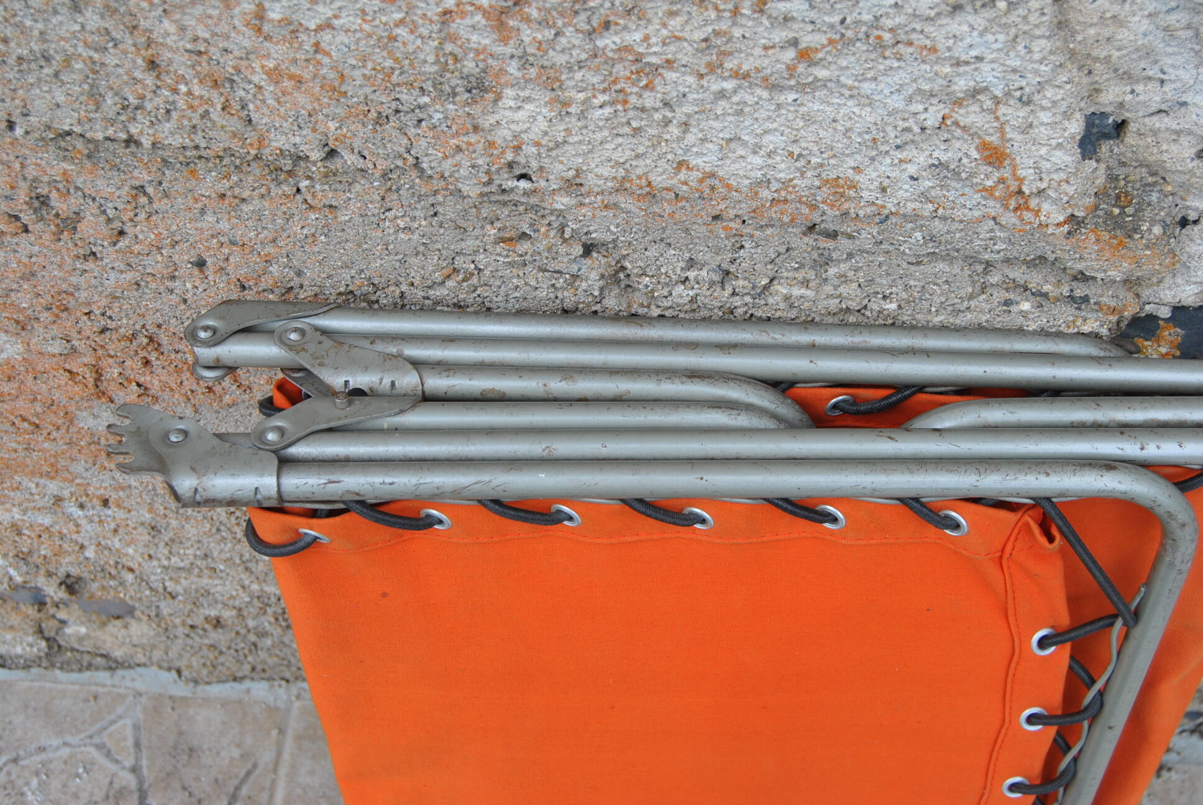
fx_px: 1706
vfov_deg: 26.6
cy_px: 402
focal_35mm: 51
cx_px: 602
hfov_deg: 38.8
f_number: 6.3
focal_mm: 34
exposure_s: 1/160
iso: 100
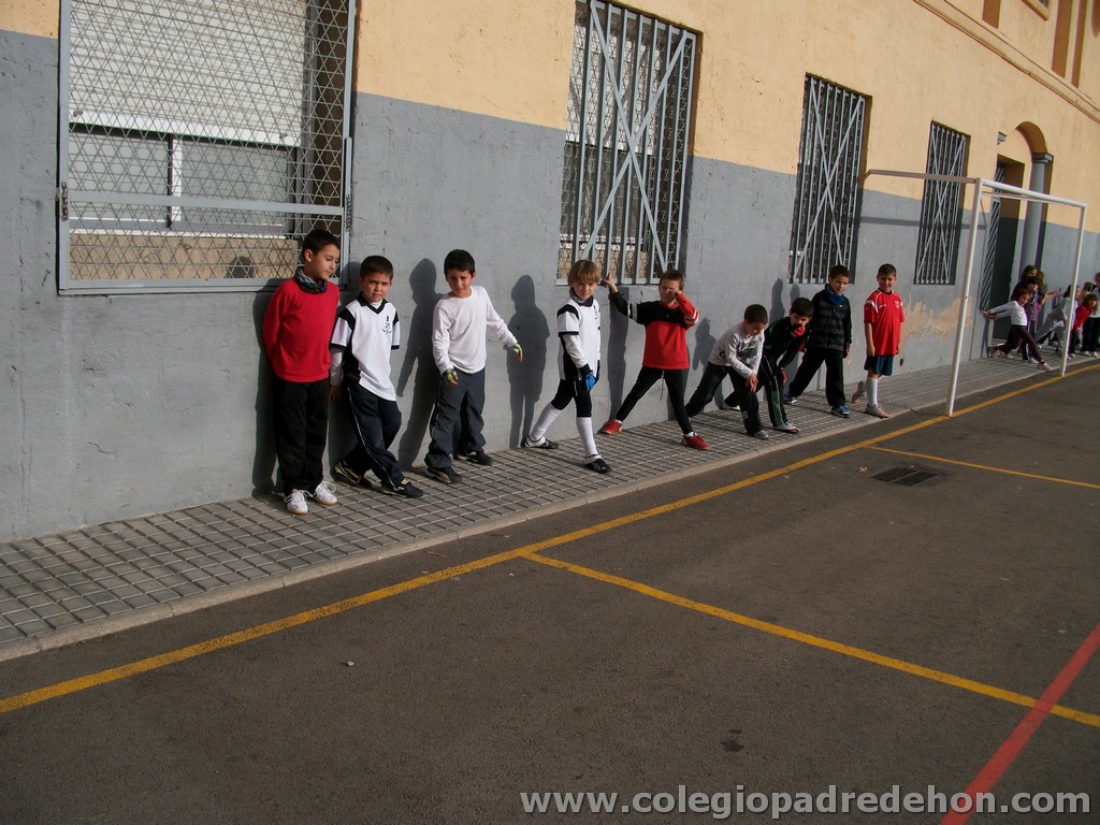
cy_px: 412
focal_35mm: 31
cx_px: 550
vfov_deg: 45.4
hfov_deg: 58.4
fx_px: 985
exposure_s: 1/146
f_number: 8.8
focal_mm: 5.7
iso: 80
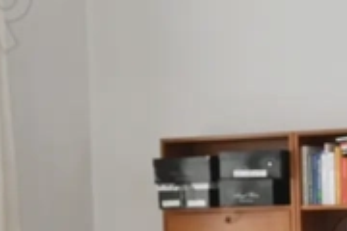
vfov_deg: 9.0
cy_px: 318
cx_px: 401
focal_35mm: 150
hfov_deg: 13.4
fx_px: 1446
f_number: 4
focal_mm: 18
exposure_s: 1/60
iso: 400
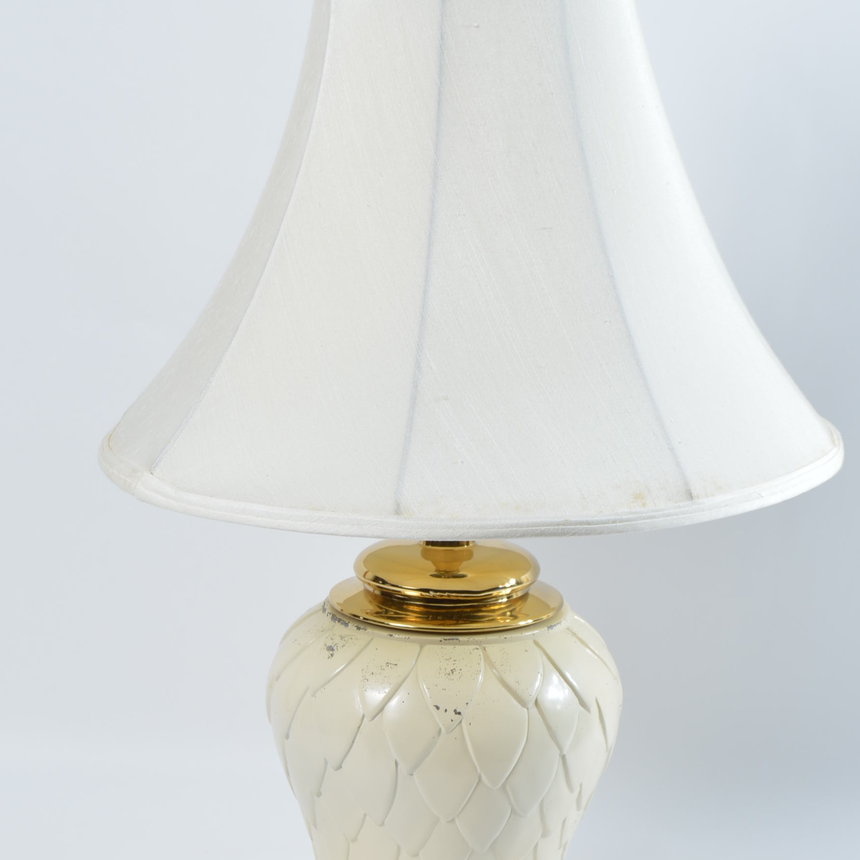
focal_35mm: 120
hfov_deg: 14.6
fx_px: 3365
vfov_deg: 14.6
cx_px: 435
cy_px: 495
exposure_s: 1/80
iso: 100
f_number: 7.1
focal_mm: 55
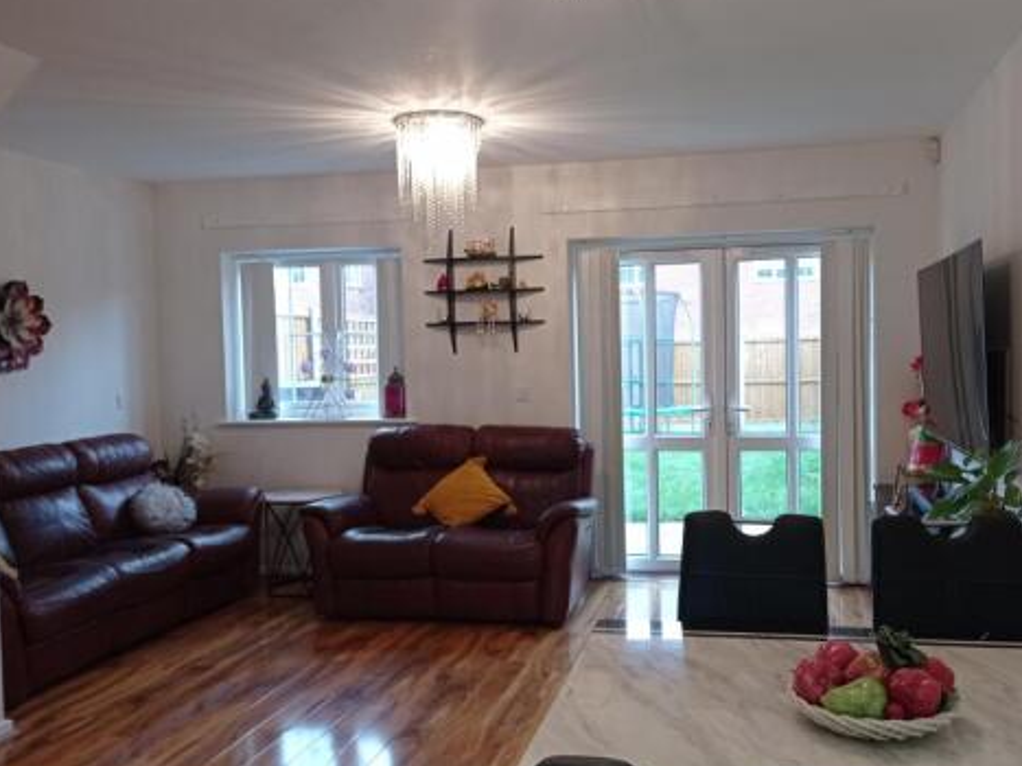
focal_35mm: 35
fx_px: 1033
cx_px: 578
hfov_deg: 52.5
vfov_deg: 40.7
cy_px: 393
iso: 114
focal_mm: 4.74
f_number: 1.79
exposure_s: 1/50
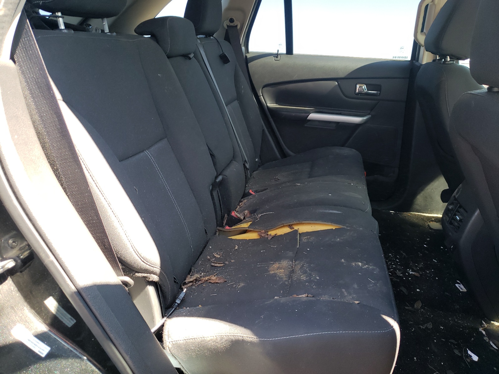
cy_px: 187
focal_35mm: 26
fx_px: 375
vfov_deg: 53.1
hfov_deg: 67.3
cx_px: 250
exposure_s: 1/120
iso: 59
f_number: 1.5
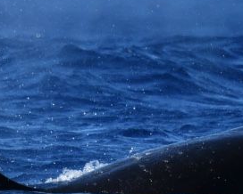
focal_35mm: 1653
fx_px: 11897
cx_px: 196
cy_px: 110
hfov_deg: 1.2
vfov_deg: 0.9
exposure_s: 1/8000
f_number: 6.3
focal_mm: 600
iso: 1250
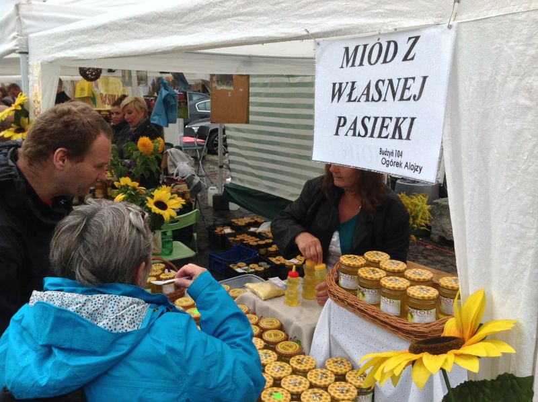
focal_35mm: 35
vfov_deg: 40.6
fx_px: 543
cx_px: 269
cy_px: 201
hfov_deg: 52.7
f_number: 2.4
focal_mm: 4.28
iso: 50
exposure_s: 1/487
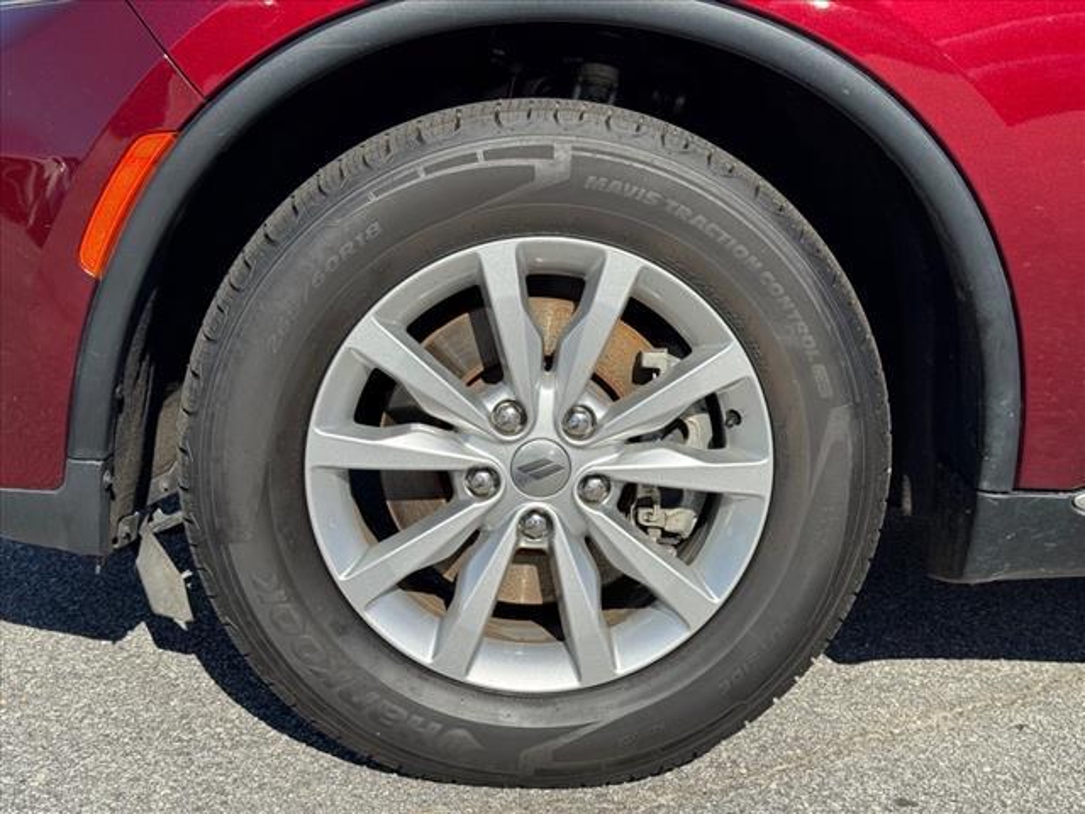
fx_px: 1505
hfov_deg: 39.7
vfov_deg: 30.3
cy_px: 407
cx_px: 542
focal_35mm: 48
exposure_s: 1/4049
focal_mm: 6.76
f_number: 1.78
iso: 64
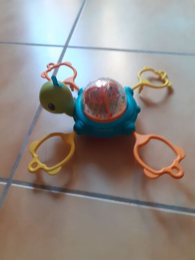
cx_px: 98
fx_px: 203
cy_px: 130
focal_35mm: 27
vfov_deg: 65.3
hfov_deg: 51.4
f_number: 1.9
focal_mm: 3.6
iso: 250
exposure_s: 1/50
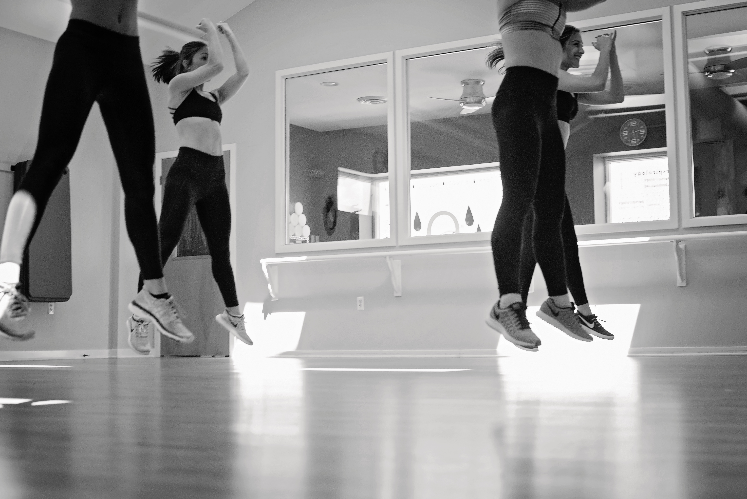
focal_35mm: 50
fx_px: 1038
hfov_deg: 39.6
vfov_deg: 27.0
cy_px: 250
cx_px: 374
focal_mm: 50
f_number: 4
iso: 1600
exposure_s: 1/400
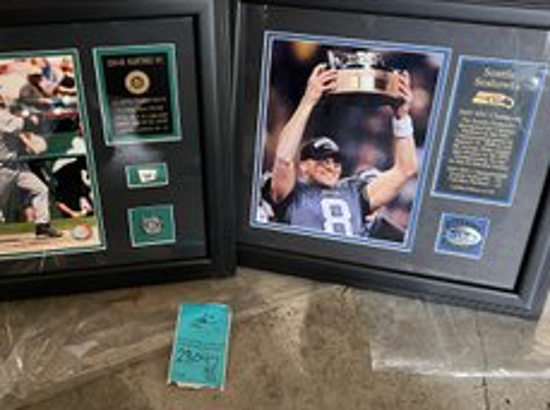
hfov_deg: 47.8
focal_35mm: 39
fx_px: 619
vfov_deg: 36.7
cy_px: 191
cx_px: 232
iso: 400
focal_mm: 5.7
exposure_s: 1/45
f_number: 1.5
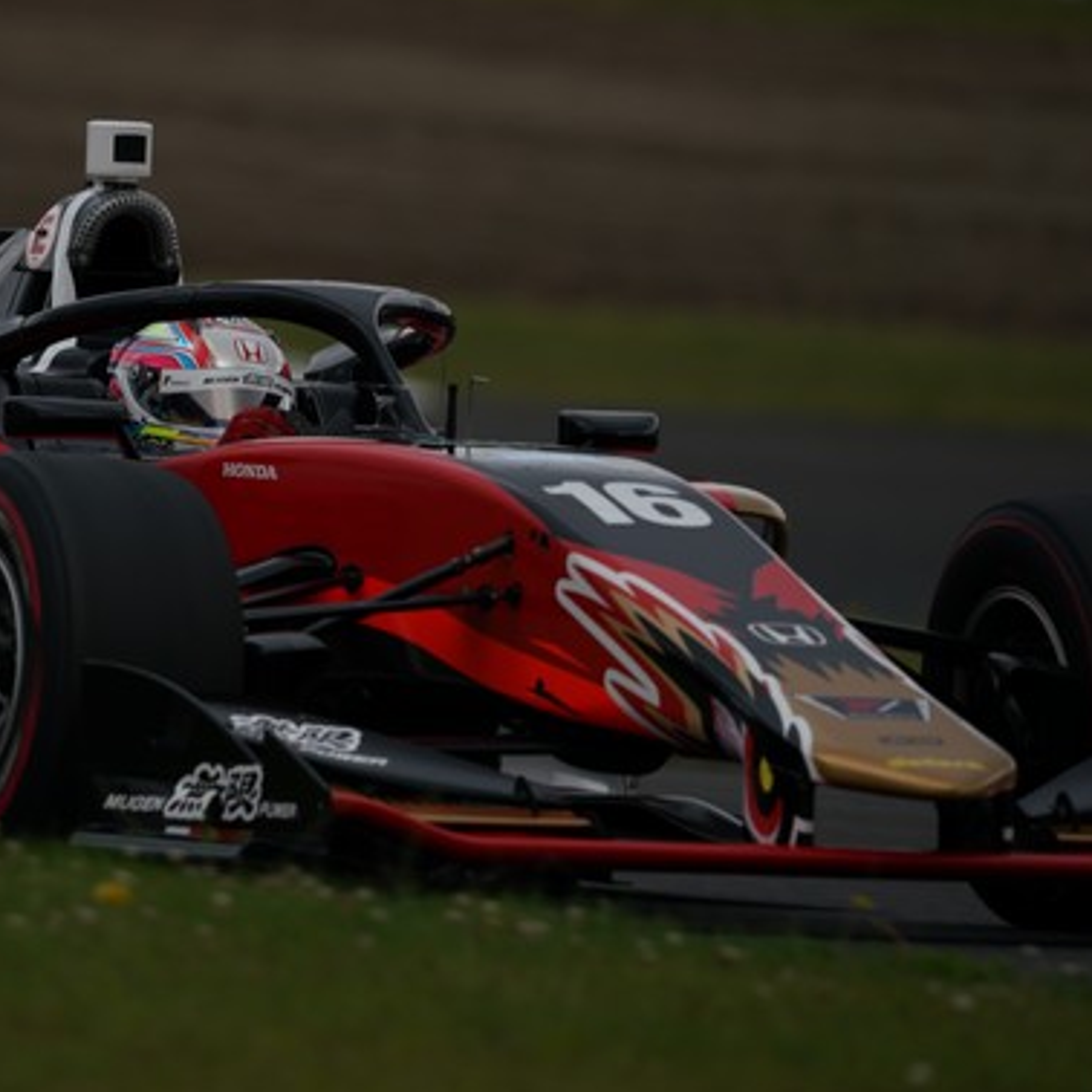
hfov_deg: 1.8
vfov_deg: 1.8
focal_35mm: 971
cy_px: 416
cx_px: 225
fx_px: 34655
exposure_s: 1/640
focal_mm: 600
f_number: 6.3
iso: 200
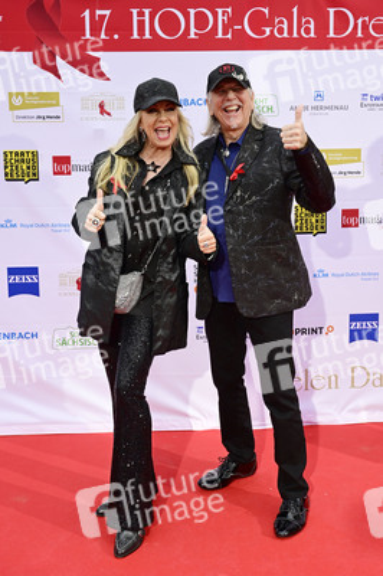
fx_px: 623
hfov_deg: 34.2
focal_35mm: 39
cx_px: 192
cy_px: 288
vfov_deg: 49.6
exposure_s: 1/200
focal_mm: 39
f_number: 7.1
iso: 640
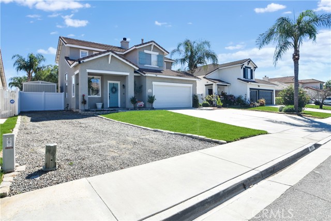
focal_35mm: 18
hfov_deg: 90.0
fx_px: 166
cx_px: 166
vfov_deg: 67.4
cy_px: 110
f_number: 8
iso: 220
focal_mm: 12
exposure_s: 1/500
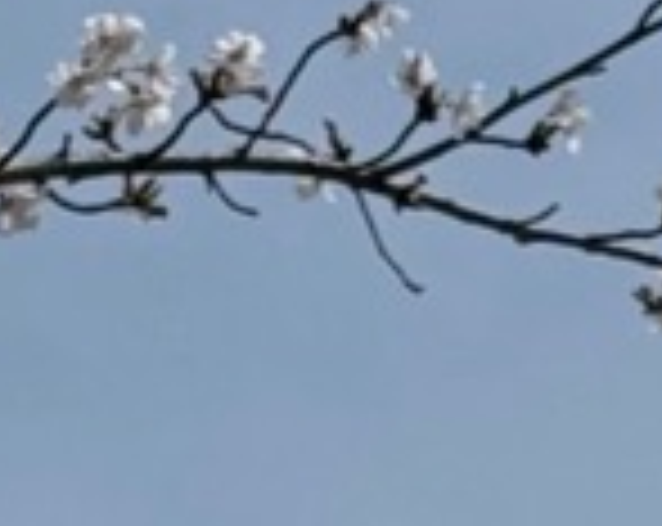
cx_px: 513
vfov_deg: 3.4
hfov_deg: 4.4
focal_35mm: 436
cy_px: 2120
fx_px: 8525
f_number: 1.78
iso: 64
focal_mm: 6.76
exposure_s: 1/7937
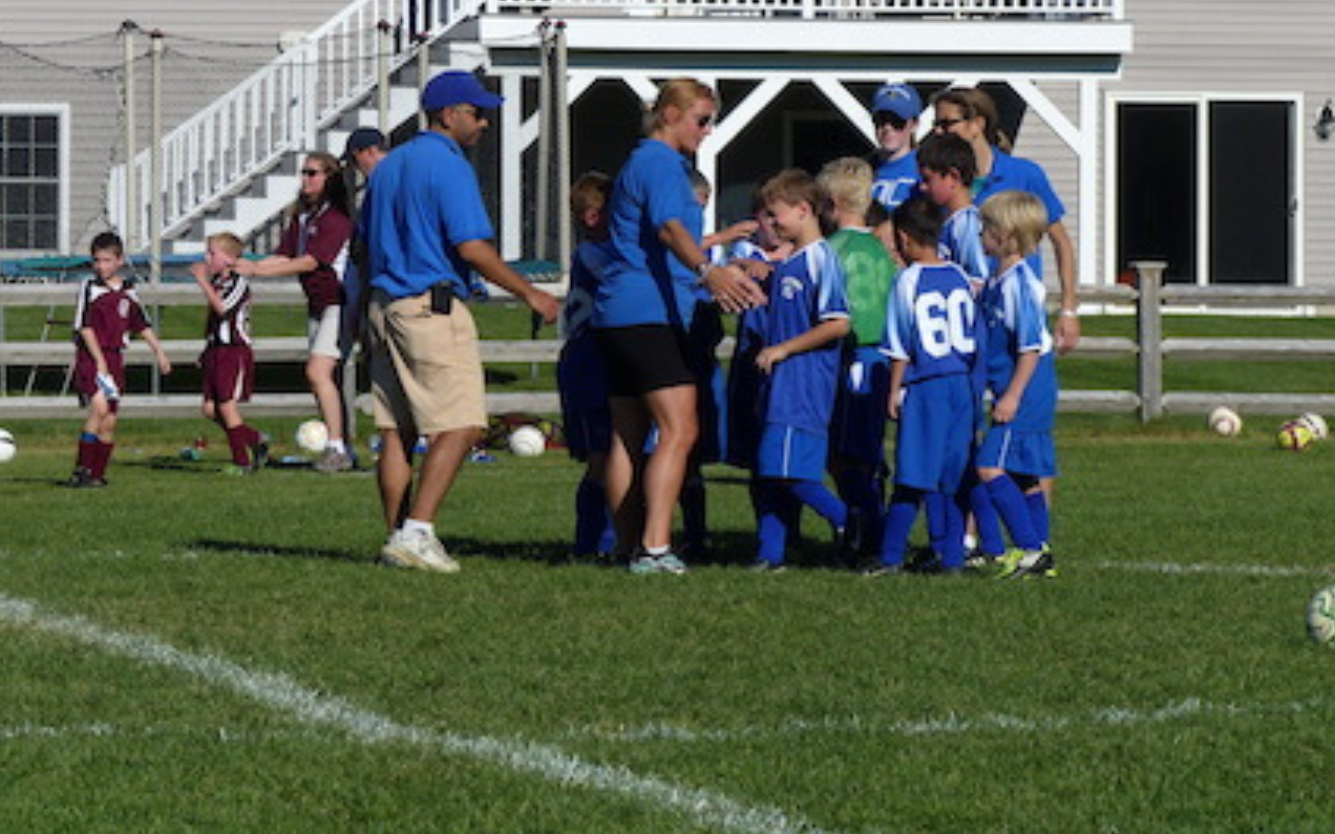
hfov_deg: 9.8
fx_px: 7750
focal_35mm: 213
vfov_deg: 6.2
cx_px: 779
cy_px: 242
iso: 100
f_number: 4.5
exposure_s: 1/1600
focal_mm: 28.7
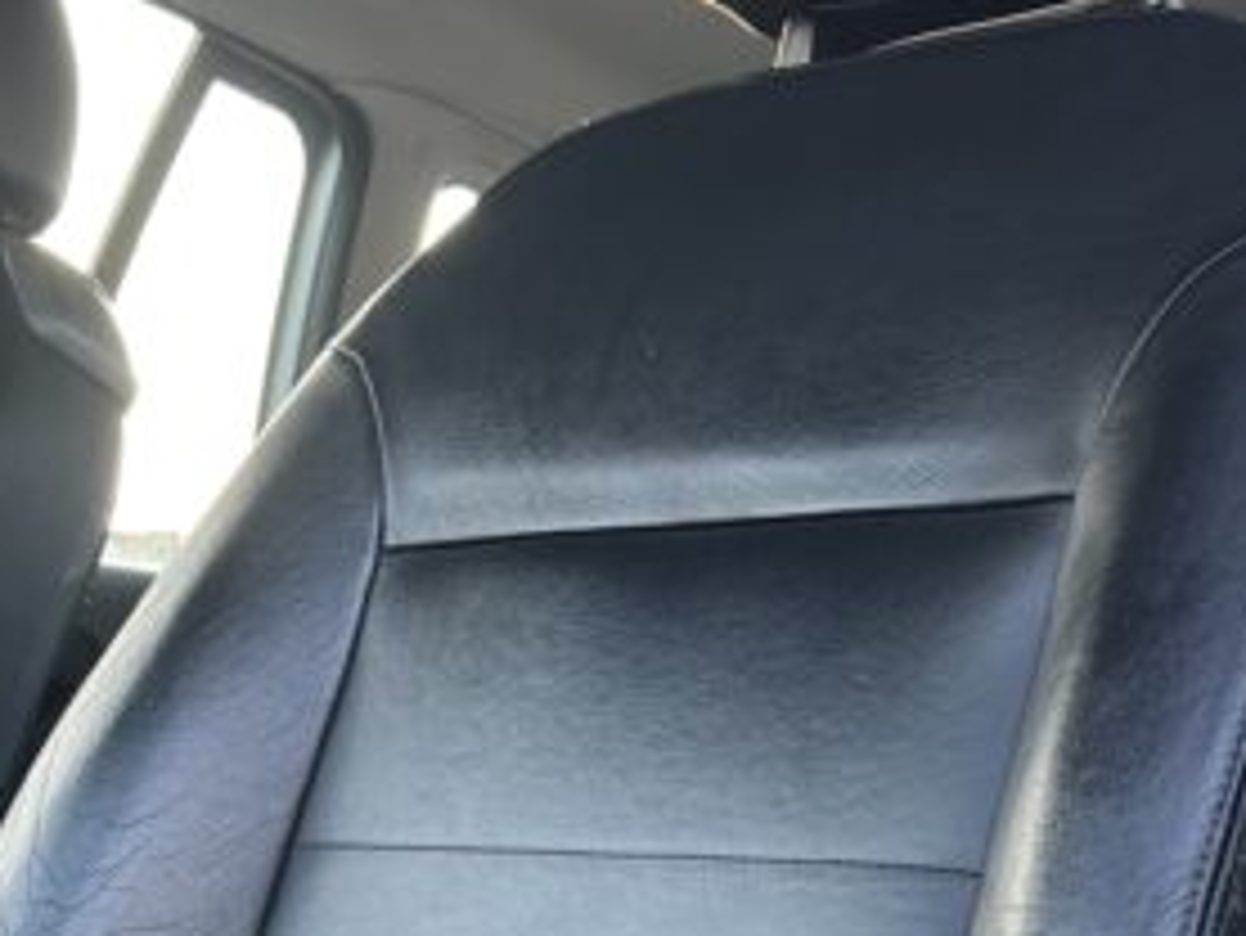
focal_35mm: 75
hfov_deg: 25.4
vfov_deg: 19.5
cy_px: 729
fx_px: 2701
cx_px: 193
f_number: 1.5
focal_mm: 5.7
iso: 64
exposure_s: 1/121
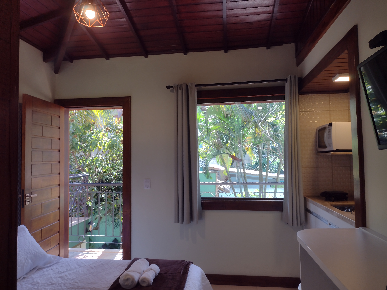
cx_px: 194
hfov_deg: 65.3
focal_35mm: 27
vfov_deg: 51.4
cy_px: 145
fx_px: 302
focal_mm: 4.71
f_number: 1.7
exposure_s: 1/166
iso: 100
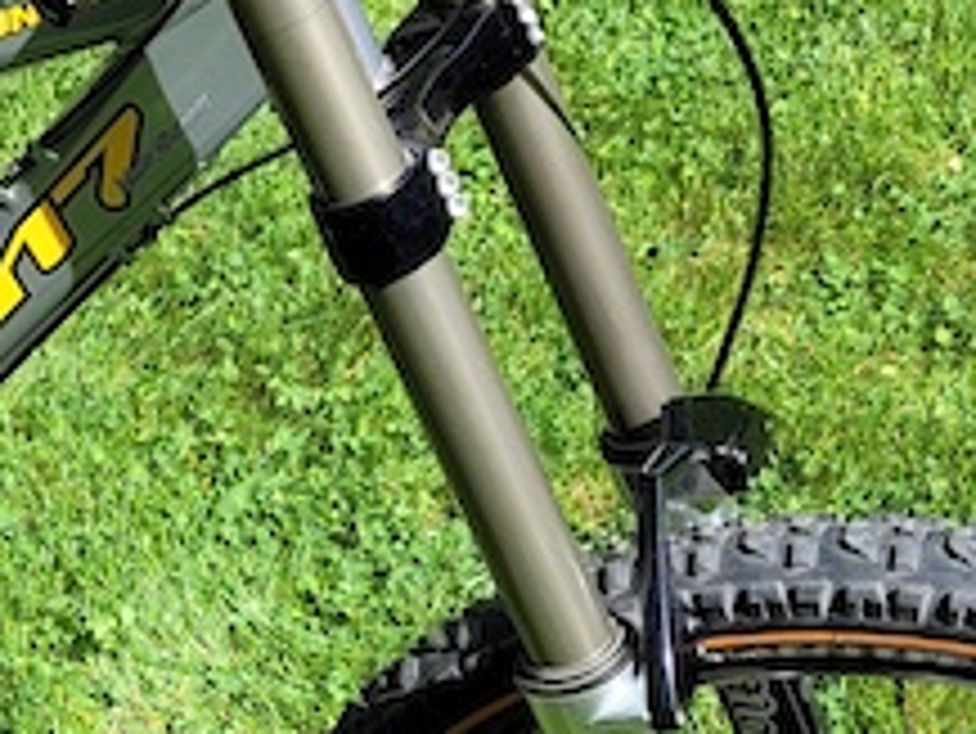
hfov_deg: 19.5
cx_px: -103
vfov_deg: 15.4
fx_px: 2708
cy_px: 477
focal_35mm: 96
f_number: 1.8
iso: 40
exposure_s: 1/1129
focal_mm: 5.4
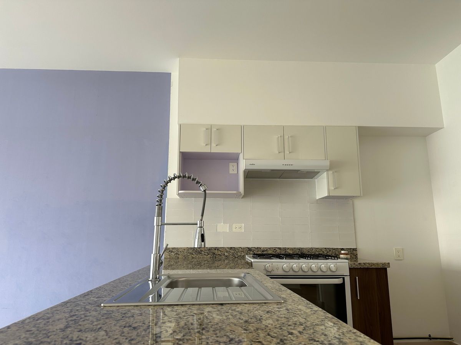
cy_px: 172
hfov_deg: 71.6
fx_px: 320
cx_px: 230
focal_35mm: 24
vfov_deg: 56.8
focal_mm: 6.86
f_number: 1.78
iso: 64
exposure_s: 1/121
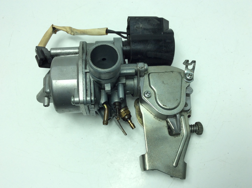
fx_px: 233
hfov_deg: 56.9
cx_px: 126
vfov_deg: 44.1
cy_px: 94
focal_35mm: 32
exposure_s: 1/384
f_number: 2.4
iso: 32
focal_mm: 3.3
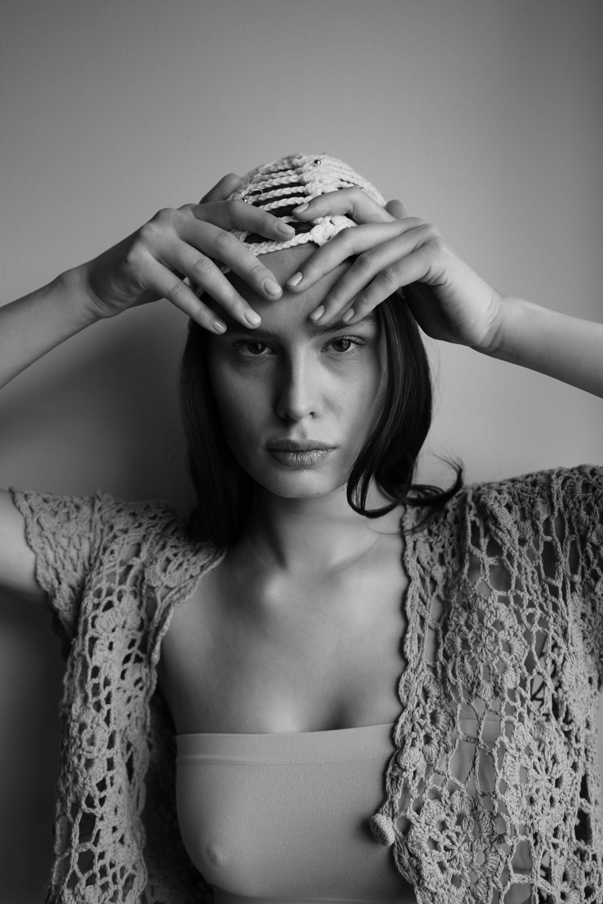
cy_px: 452
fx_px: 904
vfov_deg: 53.1
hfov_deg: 36.9
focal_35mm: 36
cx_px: 302
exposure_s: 1/100
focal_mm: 36
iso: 250
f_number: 5
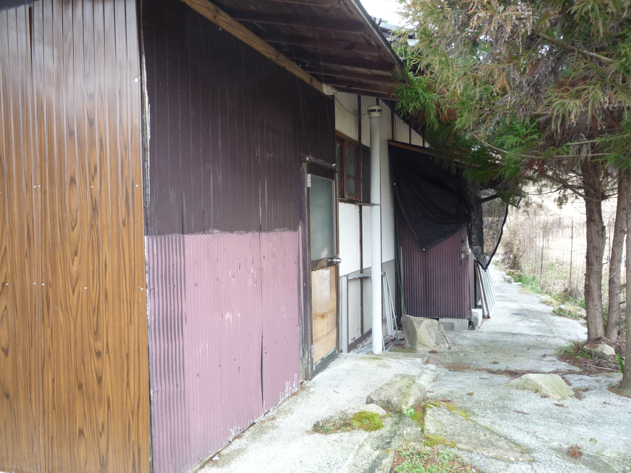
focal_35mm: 30
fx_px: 547
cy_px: 236
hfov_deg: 60.0
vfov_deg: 46.8
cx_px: 316
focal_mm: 5.2
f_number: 3.3
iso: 100
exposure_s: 1/40
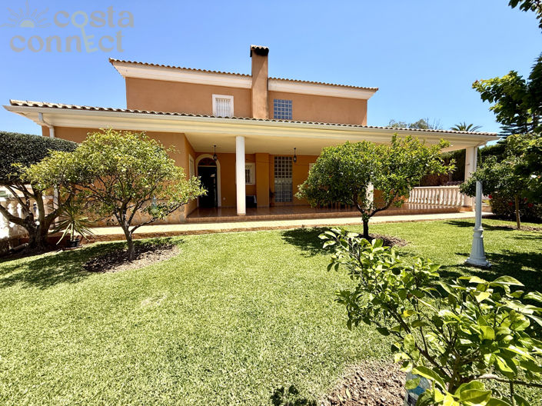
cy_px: 203
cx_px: 271
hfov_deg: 102.1
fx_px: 219
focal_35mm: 14
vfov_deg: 85.6
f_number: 2.2
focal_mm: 2.22
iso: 50
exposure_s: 1/1312
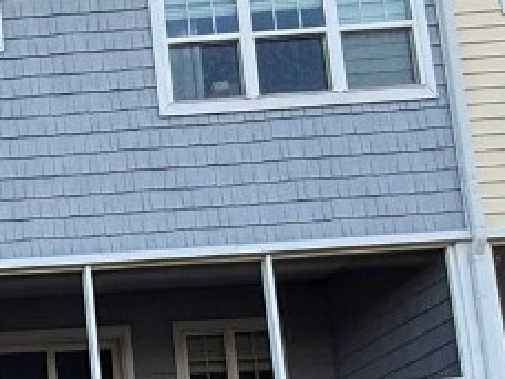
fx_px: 919
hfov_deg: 23.3
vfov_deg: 19.6
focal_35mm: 63
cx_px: -290
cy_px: 598
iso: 50
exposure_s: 1/203
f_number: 2.2
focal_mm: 2.22
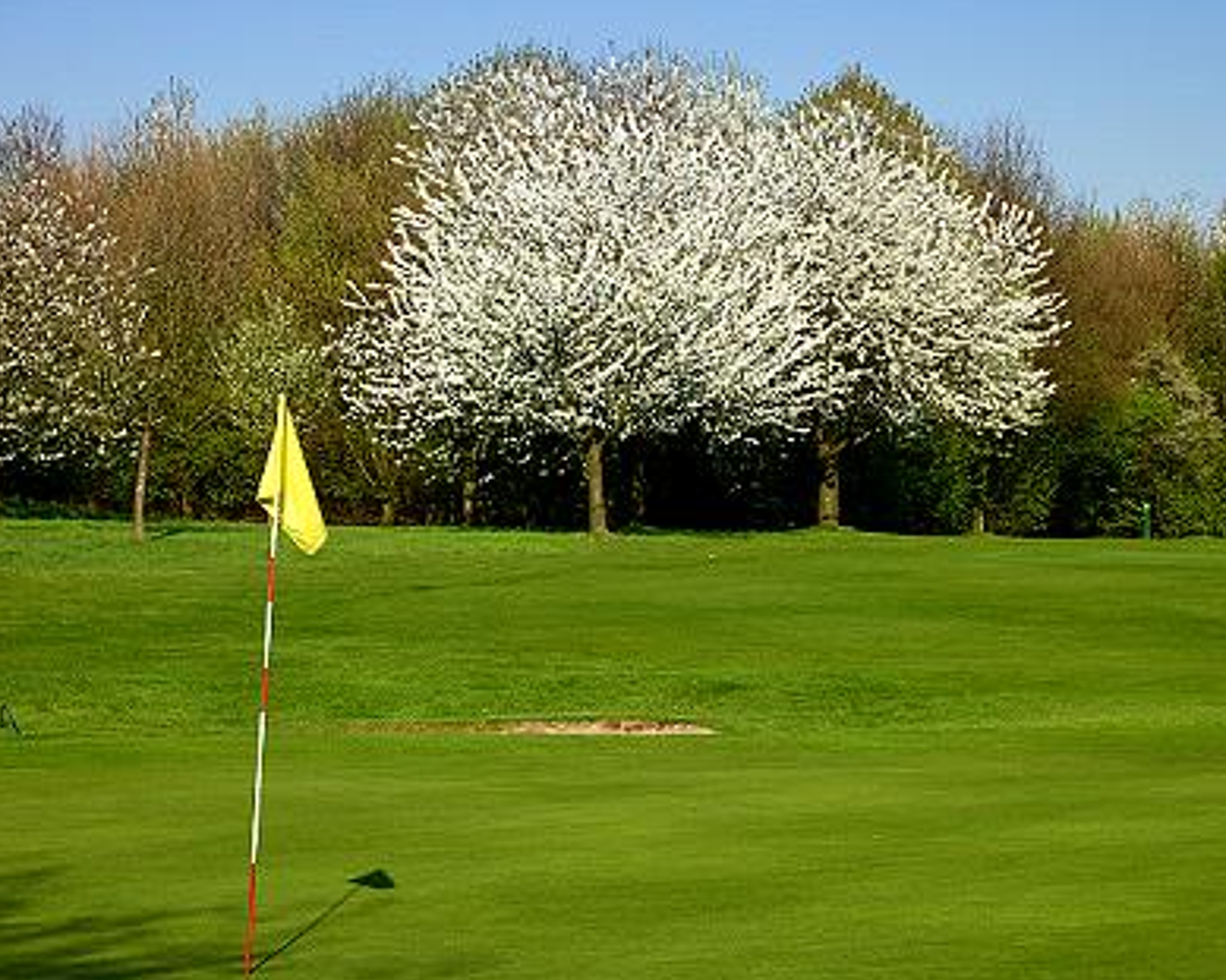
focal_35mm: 117
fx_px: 4244
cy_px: 493
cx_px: 652
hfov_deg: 16.4
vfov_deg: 13.2
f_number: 4.4
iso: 80
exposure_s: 1/400
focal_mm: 18.2
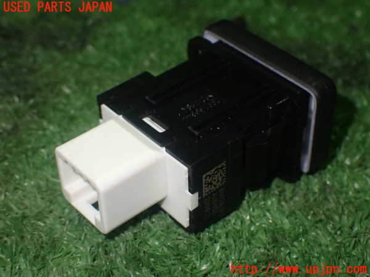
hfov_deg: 29.0
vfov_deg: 21.9
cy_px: 138
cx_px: 185
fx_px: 716
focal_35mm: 67
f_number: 3.8
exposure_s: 1/60
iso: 800
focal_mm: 11.88
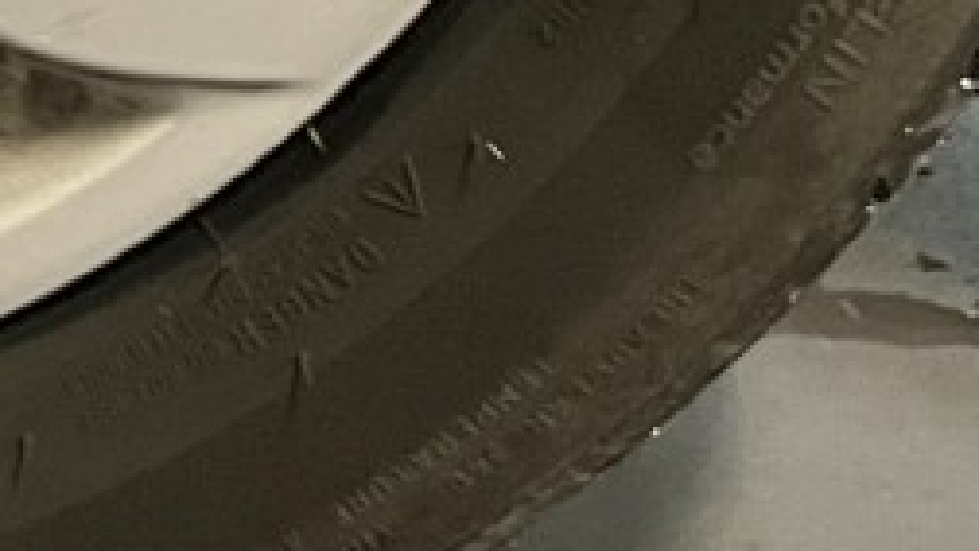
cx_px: -754
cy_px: -939
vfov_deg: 6.3
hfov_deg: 11.2
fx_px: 4675
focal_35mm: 180
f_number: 1.6
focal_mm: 5.1
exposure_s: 1/33
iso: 500
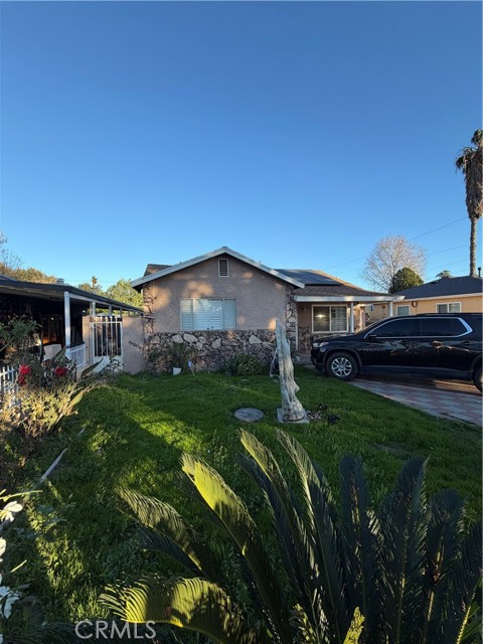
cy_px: 322
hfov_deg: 85.7
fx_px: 260
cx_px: 242
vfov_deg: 102.1
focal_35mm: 14
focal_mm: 2.22
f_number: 2.2
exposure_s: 1/502
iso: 40
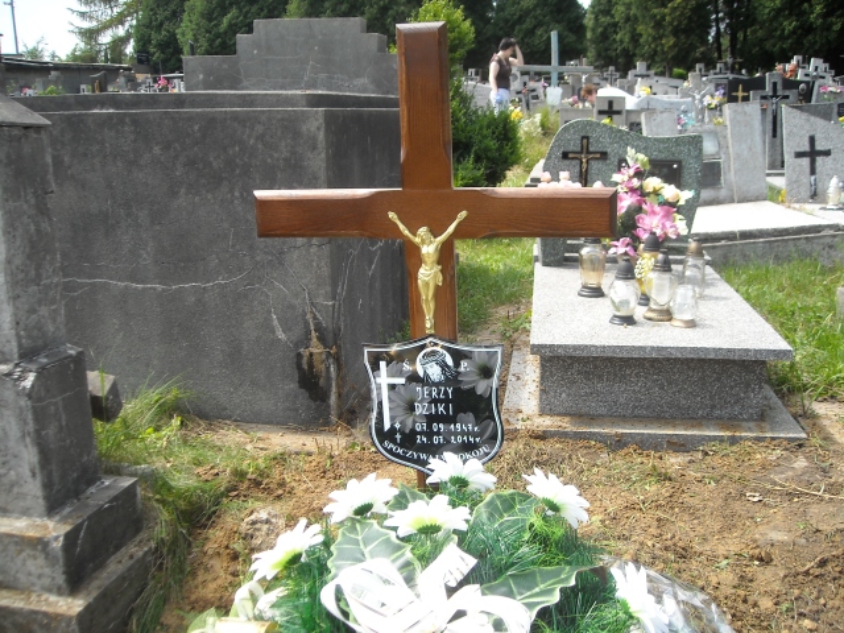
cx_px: 422
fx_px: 853
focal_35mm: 35
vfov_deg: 40.7
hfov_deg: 52.6
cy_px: 316
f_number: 2.8
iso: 64
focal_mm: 5.7
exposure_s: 1/353
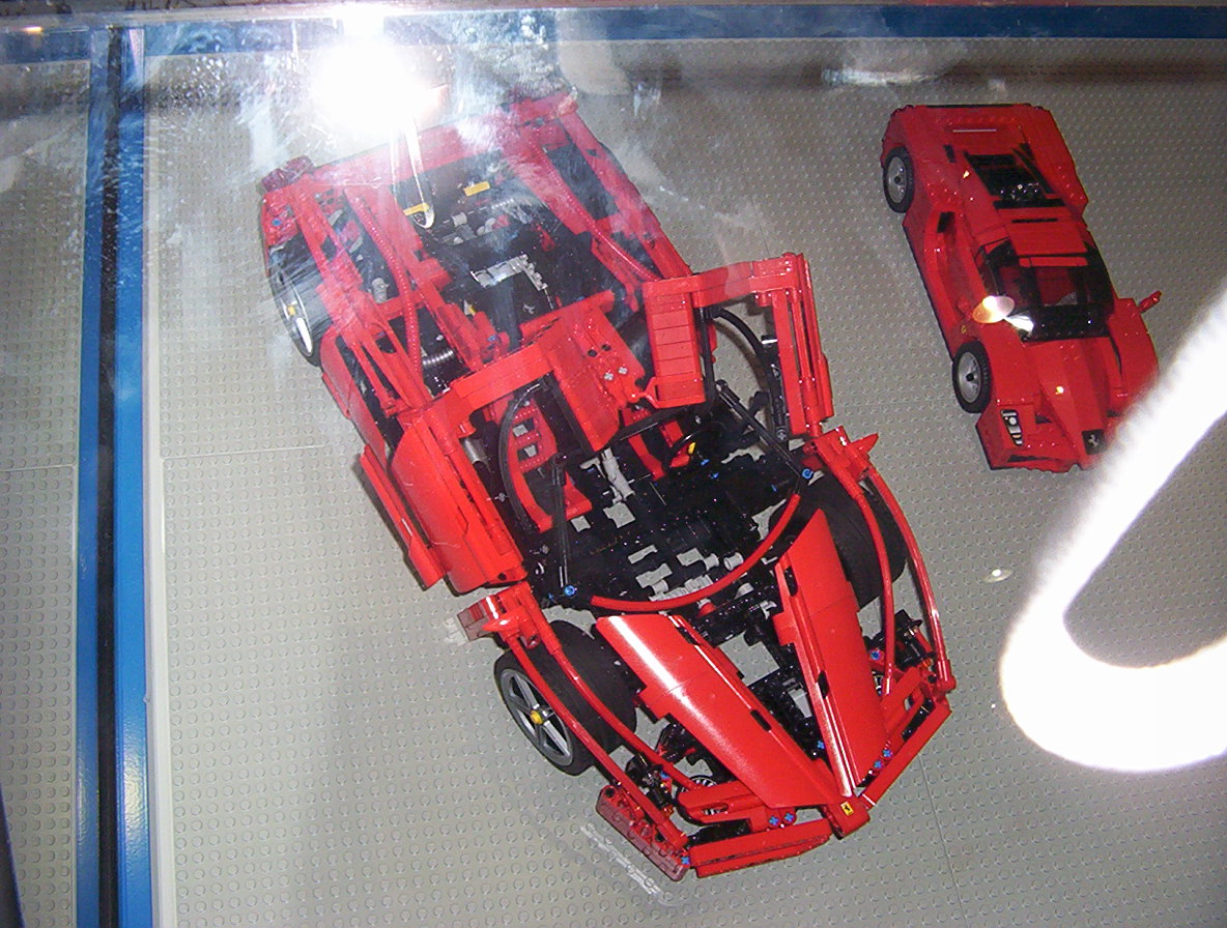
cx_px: 614
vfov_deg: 37.0
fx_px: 1387
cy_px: 464
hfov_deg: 47.7
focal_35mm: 39
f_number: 3.84
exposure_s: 1/60
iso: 140
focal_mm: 5.26
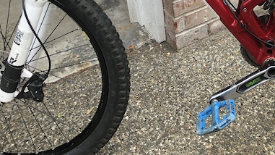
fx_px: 467
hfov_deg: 31.7
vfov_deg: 18.0
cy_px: -23
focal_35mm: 64
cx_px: 234
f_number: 1.8
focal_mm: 3.99
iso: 20
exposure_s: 1/144
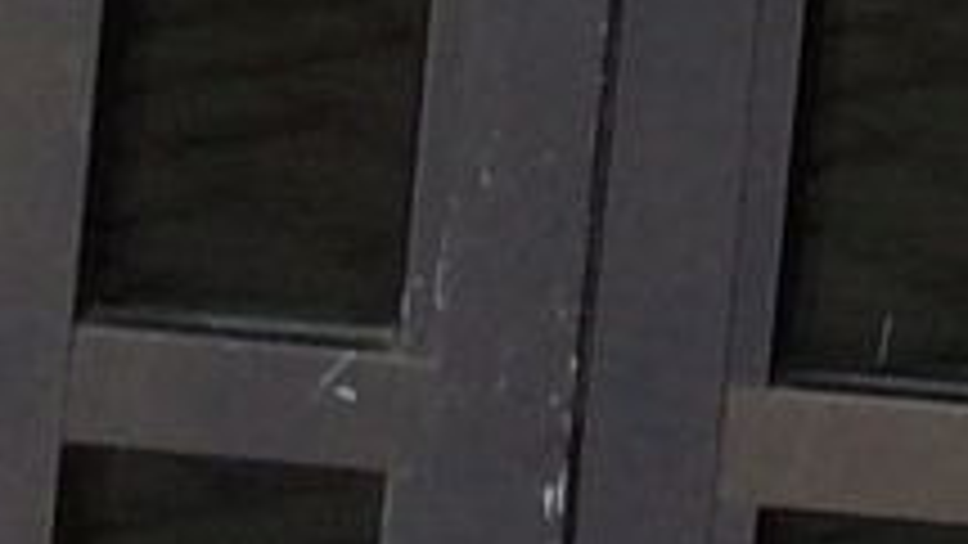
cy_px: -2279
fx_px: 7984
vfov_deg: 3.5
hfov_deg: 6.5
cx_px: 2445
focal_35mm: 311
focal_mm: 4.12
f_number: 2.2
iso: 32
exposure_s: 1/419
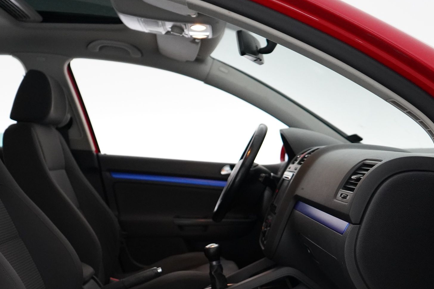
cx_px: 201
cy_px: 245
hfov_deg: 41.1
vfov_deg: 27.3
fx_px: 579
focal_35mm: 48
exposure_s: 1/160
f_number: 3.5
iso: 6400
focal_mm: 28
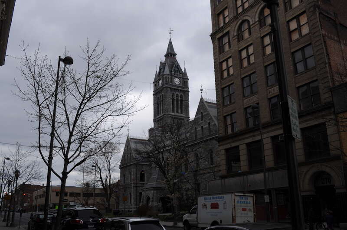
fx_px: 318
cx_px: 174
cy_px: 115
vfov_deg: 39.9
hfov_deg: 57.3
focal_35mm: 33
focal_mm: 22
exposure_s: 1/320
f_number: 9
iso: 200
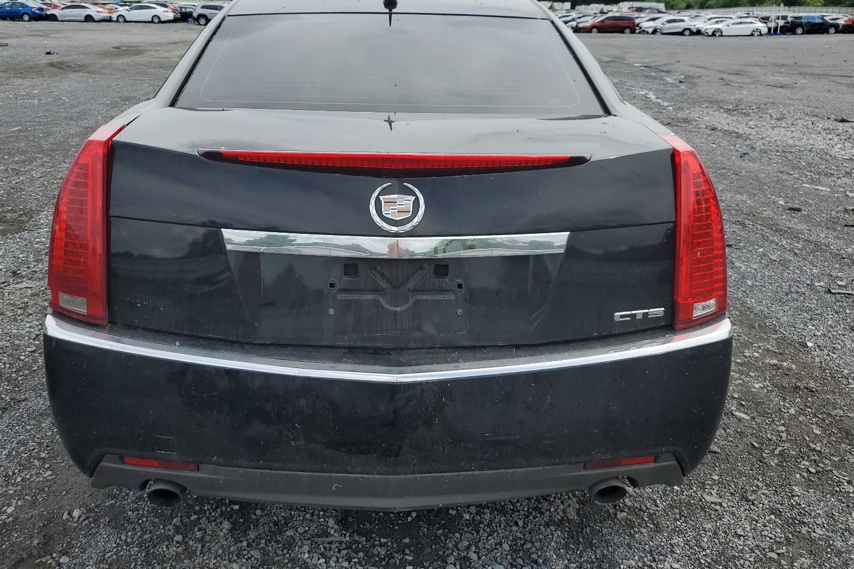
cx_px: 391
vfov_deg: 43.4
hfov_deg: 61.8
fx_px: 712
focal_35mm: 30
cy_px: 236
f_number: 1.5
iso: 50
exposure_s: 1/2500
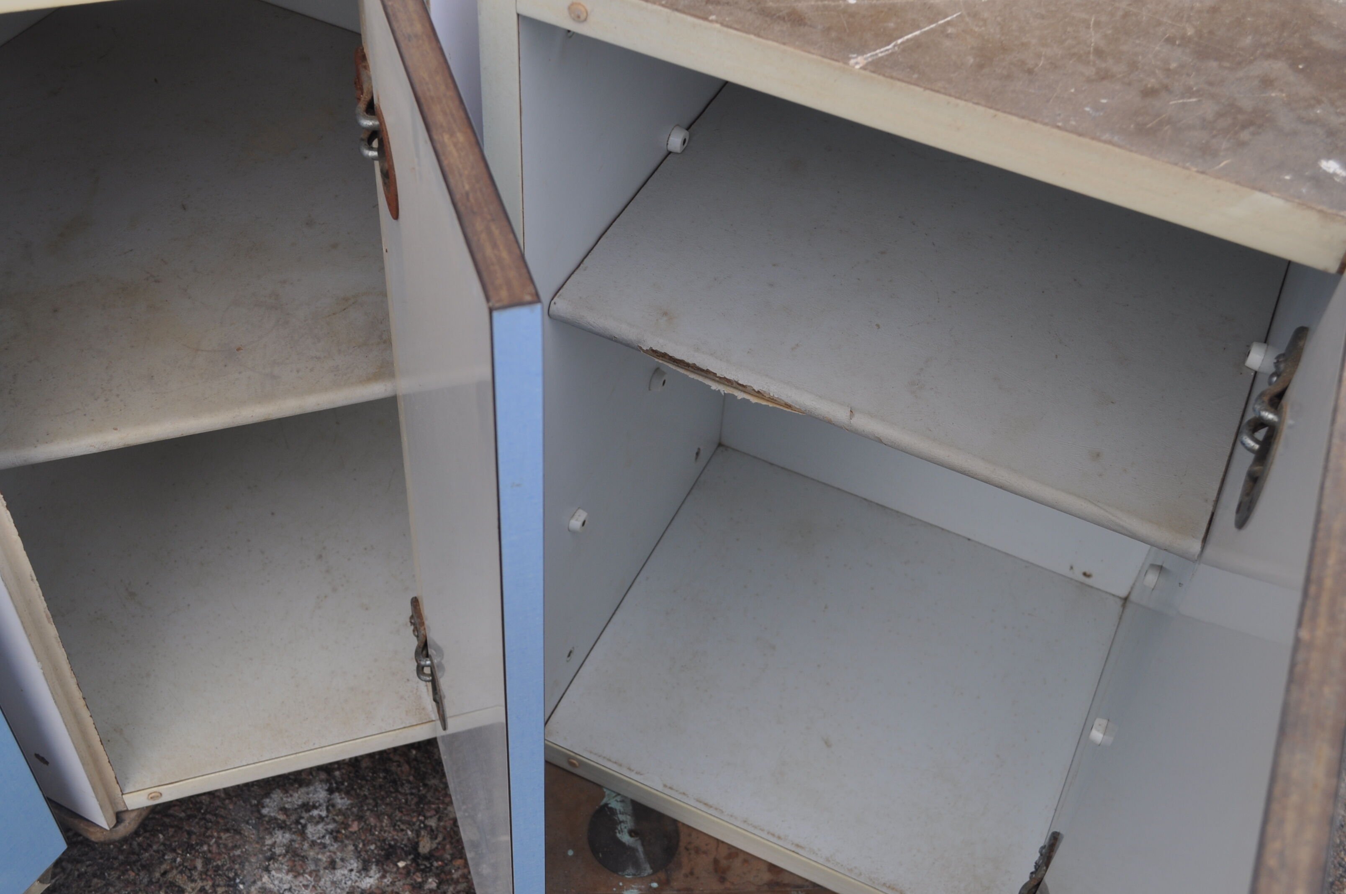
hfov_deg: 49.6
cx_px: 673
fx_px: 1456
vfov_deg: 34.1
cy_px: 447
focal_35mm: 39
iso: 200
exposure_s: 1/160
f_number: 6.3
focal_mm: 26
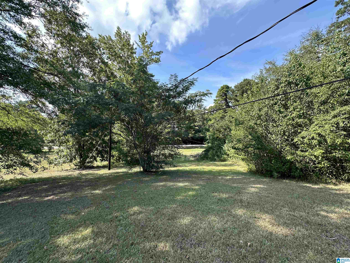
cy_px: 132
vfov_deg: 85.7
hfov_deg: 102.1
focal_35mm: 14
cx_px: 175
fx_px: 142
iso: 40
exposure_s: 1/332
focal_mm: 2.22
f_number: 2.2
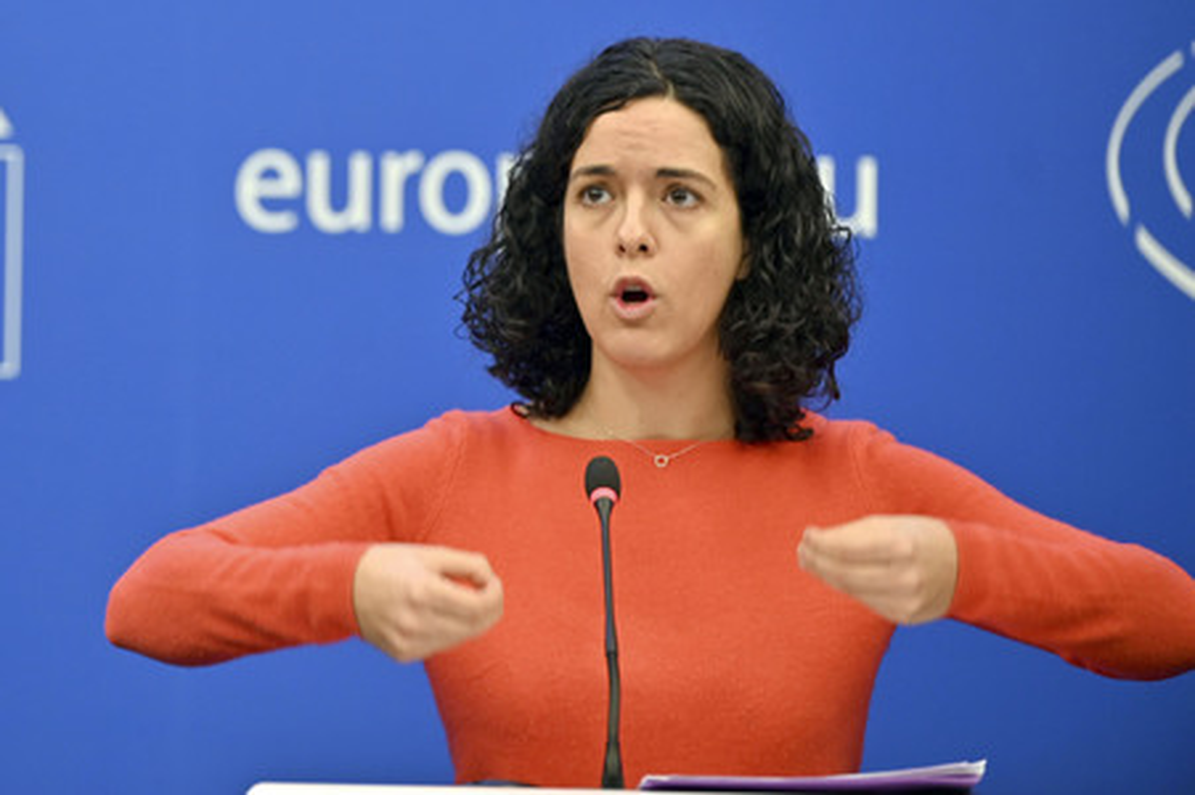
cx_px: 598
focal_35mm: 135
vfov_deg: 10.1
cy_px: 398
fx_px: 4478
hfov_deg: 15.2
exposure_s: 1/160
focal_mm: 135
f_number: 2.8
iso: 640
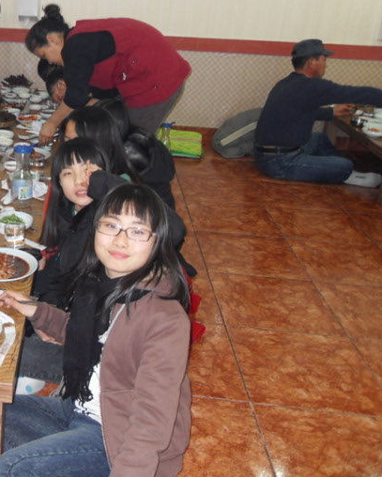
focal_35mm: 43
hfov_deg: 32.8
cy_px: 197
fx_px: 607
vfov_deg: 42.7
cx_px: 26
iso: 200
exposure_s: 1/45
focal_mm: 6
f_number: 2.8
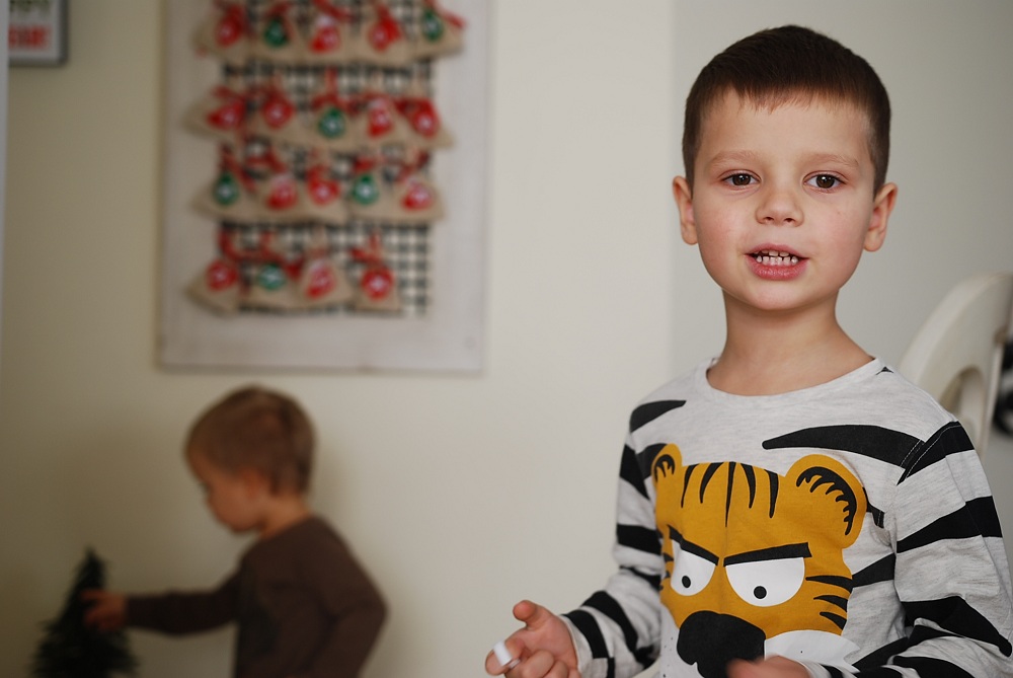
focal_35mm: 52
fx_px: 1479
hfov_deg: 37.8
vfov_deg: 25.8
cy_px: 339
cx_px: 506
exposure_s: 1/50
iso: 100
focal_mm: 35
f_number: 2.5
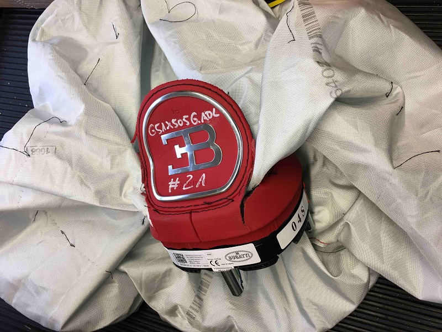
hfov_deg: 61.7
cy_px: 166
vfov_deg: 48.2
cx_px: 221
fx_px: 370
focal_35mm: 29
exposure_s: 1/33
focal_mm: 4.15
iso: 40
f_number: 2.2
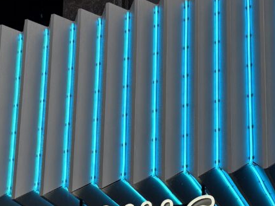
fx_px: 619
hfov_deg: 24.6
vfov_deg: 17.2
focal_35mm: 78
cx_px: 225
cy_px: 299
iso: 40
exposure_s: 1/172
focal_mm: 5.96
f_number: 1.6
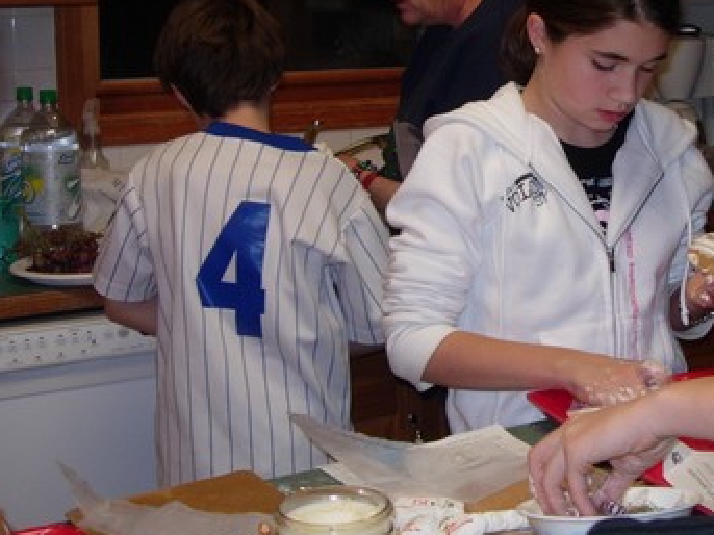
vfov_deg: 20.6
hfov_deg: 26.6
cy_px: 181
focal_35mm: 71
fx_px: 1464
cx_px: 629
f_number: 2.8
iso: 79
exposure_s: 1/64
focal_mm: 7.8
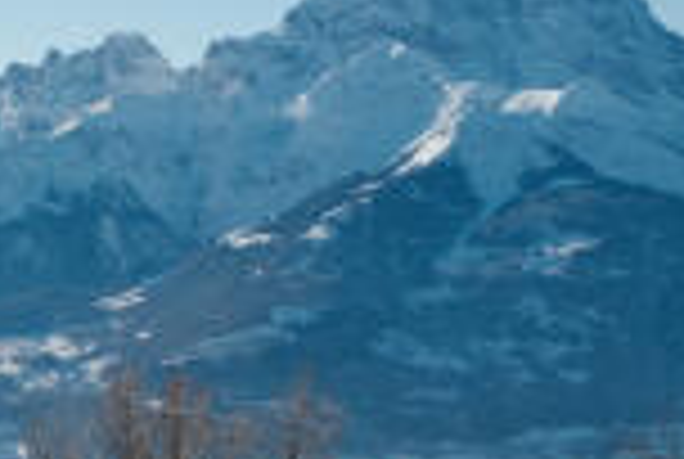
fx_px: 3027
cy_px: 668
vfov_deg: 8.5
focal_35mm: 159
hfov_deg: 12.5
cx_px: -220
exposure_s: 1/550
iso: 320
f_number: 8
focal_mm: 29.2
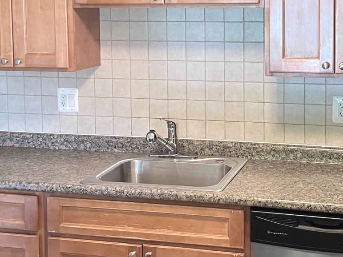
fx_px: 674
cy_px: 47
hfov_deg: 28.4
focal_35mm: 68
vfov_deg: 21.3
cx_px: 230
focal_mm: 5.7
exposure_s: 1/60
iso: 500
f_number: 1.5
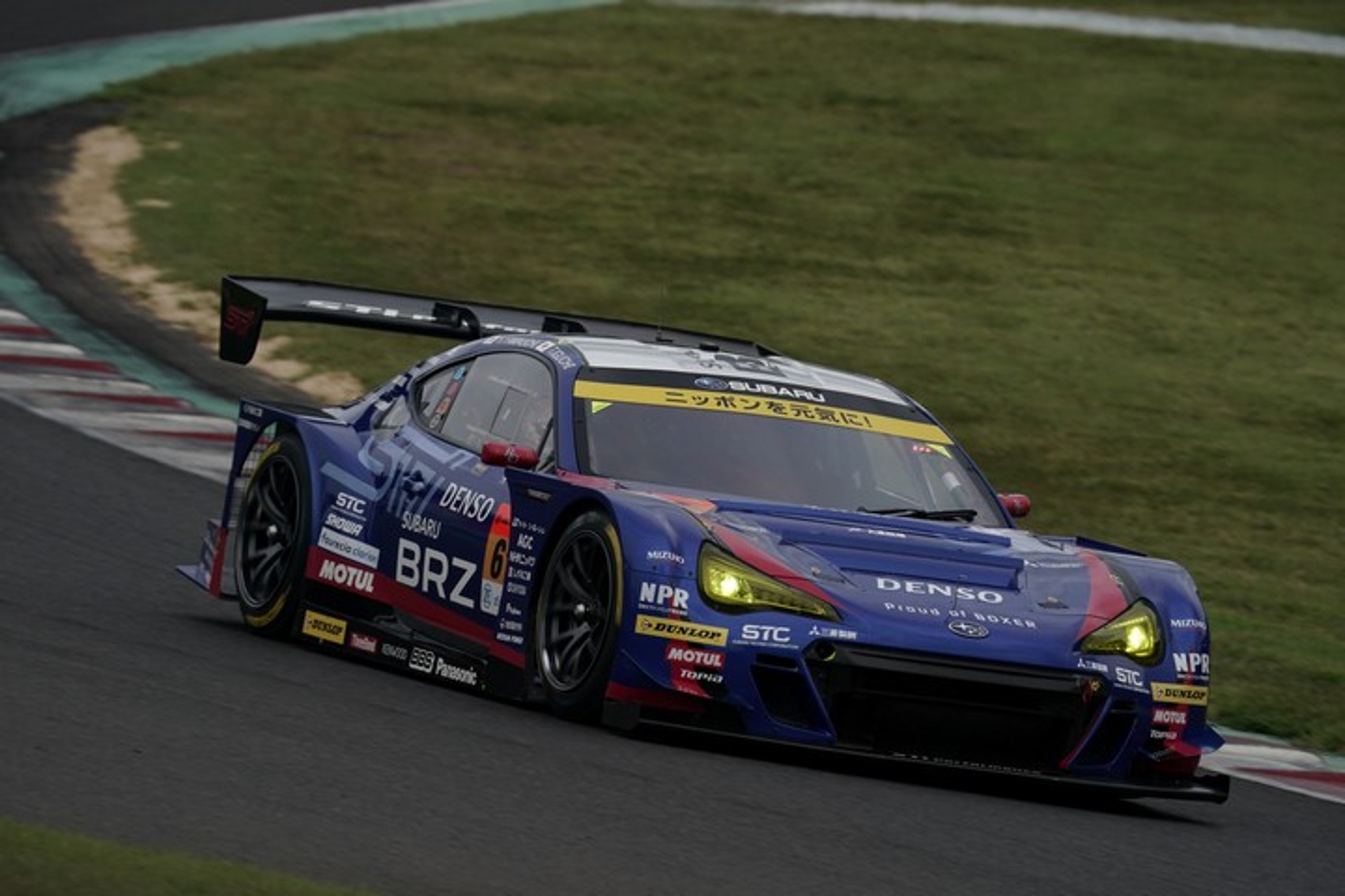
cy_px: 448
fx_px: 15915
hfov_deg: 4.8
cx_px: 672
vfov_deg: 3.2
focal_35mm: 426
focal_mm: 426
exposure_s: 1/640
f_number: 9
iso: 200
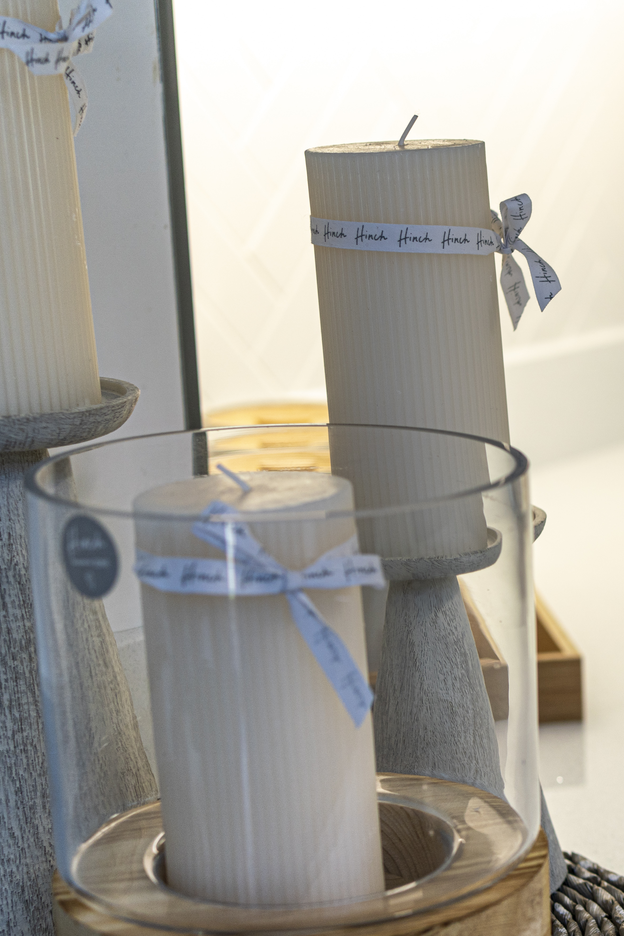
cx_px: 883
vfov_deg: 25.6
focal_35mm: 79
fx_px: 2054
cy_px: 592
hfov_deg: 16.1
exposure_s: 1/125
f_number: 3.2
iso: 125
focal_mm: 35
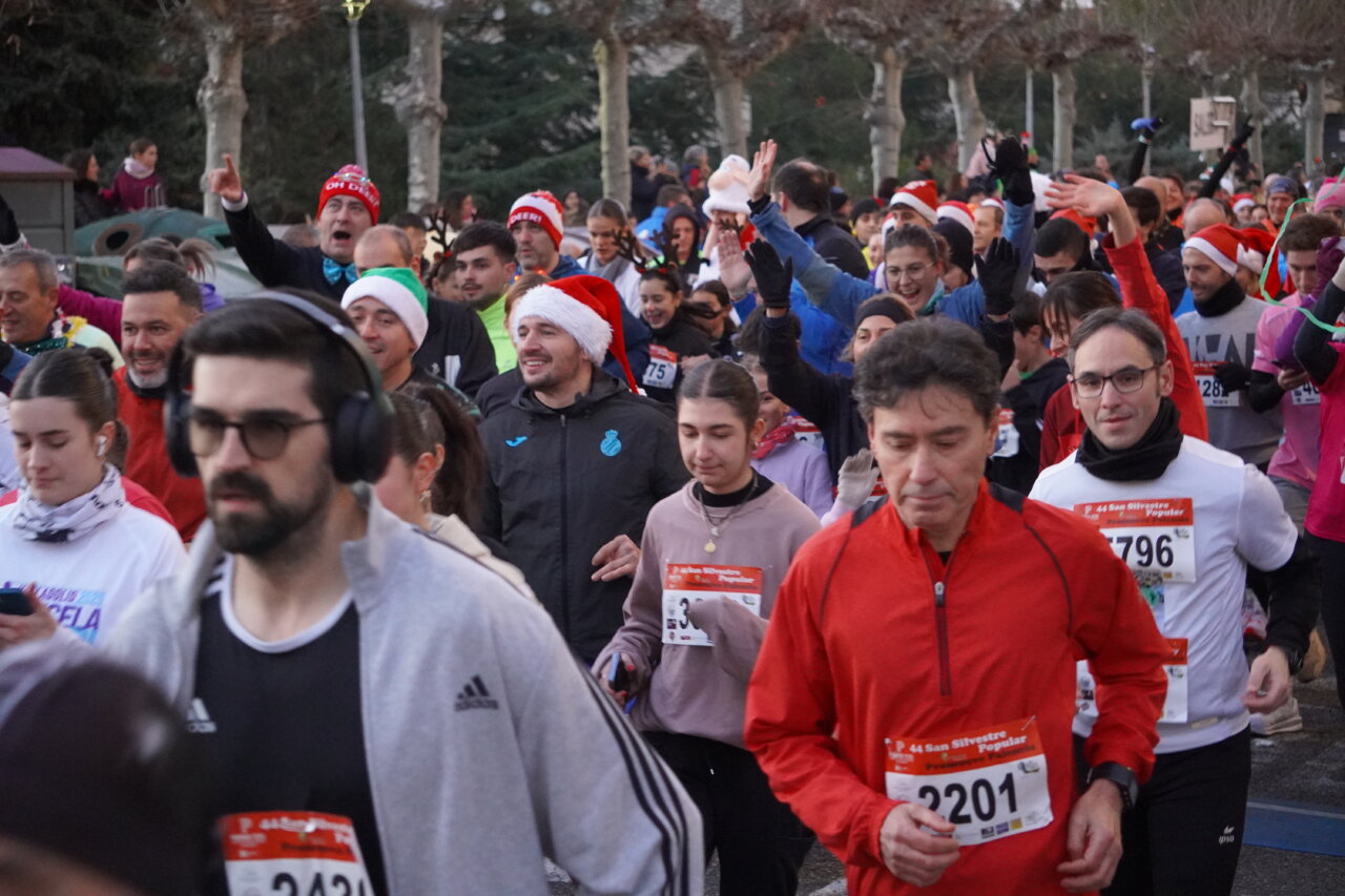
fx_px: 3082
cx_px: 672
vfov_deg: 16.5
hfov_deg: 24.6
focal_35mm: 82
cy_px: 448
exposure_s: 1/160
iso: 5000
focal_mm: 55
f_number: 4.5
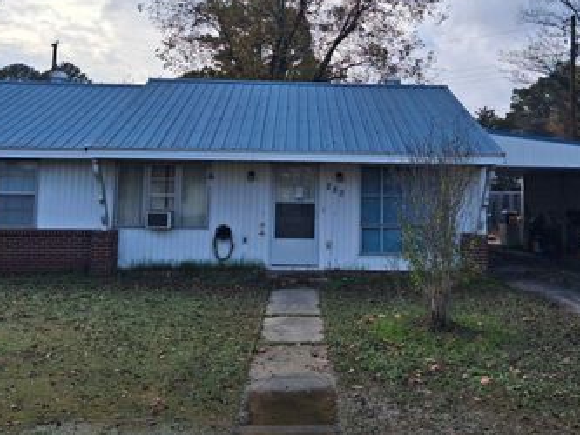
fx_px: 654
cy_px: 140
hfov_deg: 47.7
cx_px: 331
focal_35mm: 39
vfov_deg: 36.4
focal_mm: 3.98
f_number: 1.8
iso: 25
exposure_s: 1/512
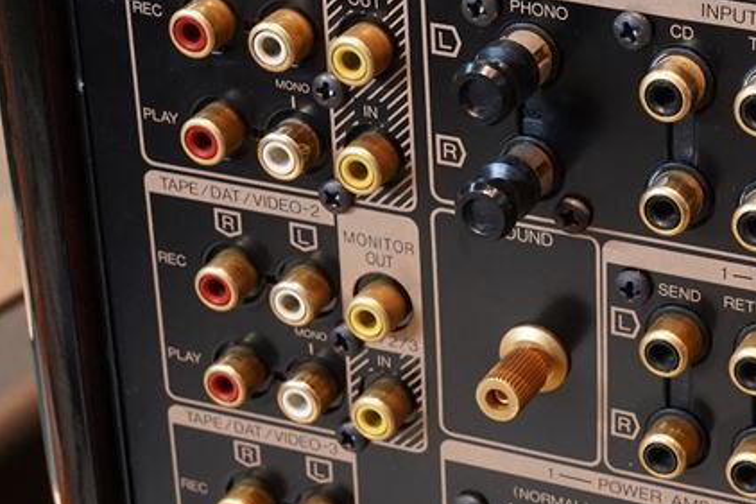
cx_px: 715
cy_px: 259
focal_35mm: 110
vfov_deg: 12.4
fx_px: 2309
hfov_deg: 18.2
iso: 4000
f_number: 11
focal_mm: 39
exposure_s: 1/10
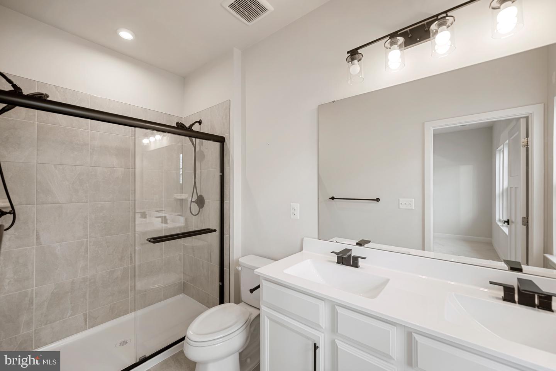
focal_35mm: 14
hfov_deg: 104.2
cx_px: 278
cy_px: 186
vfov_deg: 81.2
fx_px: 216
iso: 100
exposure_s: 1/15
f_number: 4
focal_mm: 14
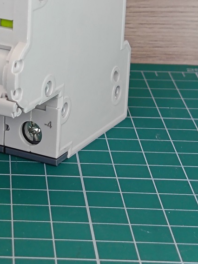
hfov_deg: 10.4
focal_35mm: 142
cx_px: 11
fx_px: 1083
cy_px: 28
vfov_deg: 13.8
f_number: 1.75
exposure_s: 1/50
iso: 398
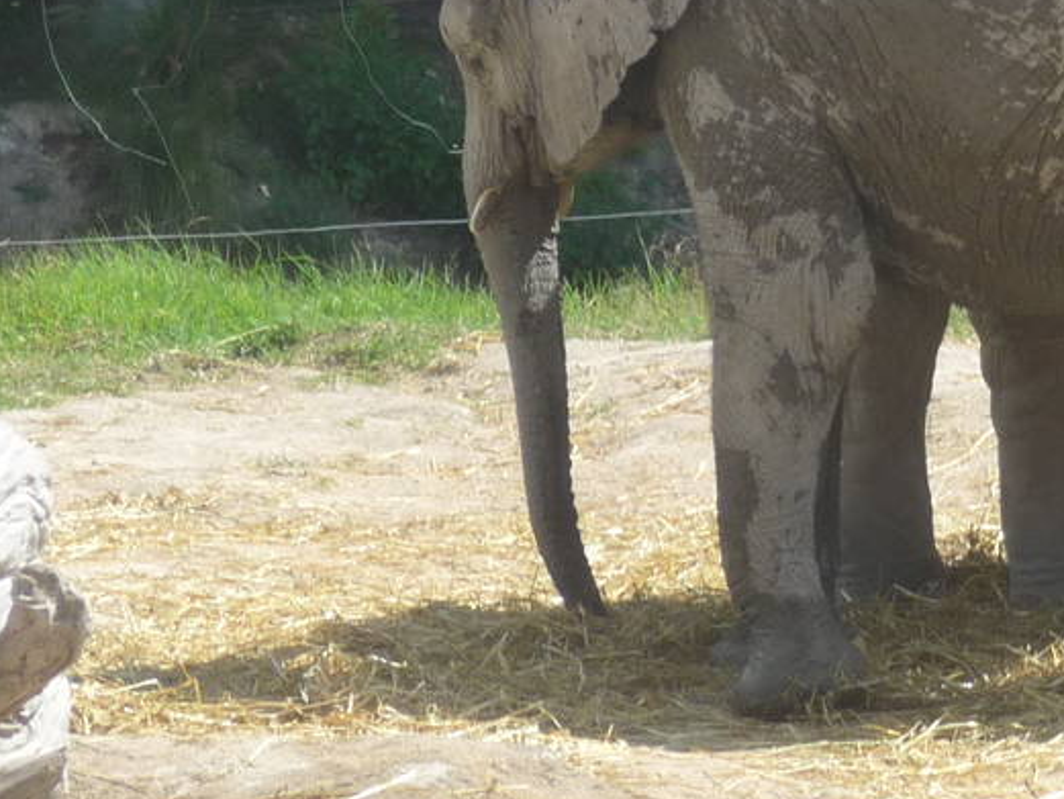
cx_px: 1334
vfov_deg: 3.4
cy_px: -141
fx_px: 13312
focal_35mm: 433
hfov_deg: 4.6
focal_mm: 24.1
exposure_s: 1/200
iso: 100
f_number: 4.8
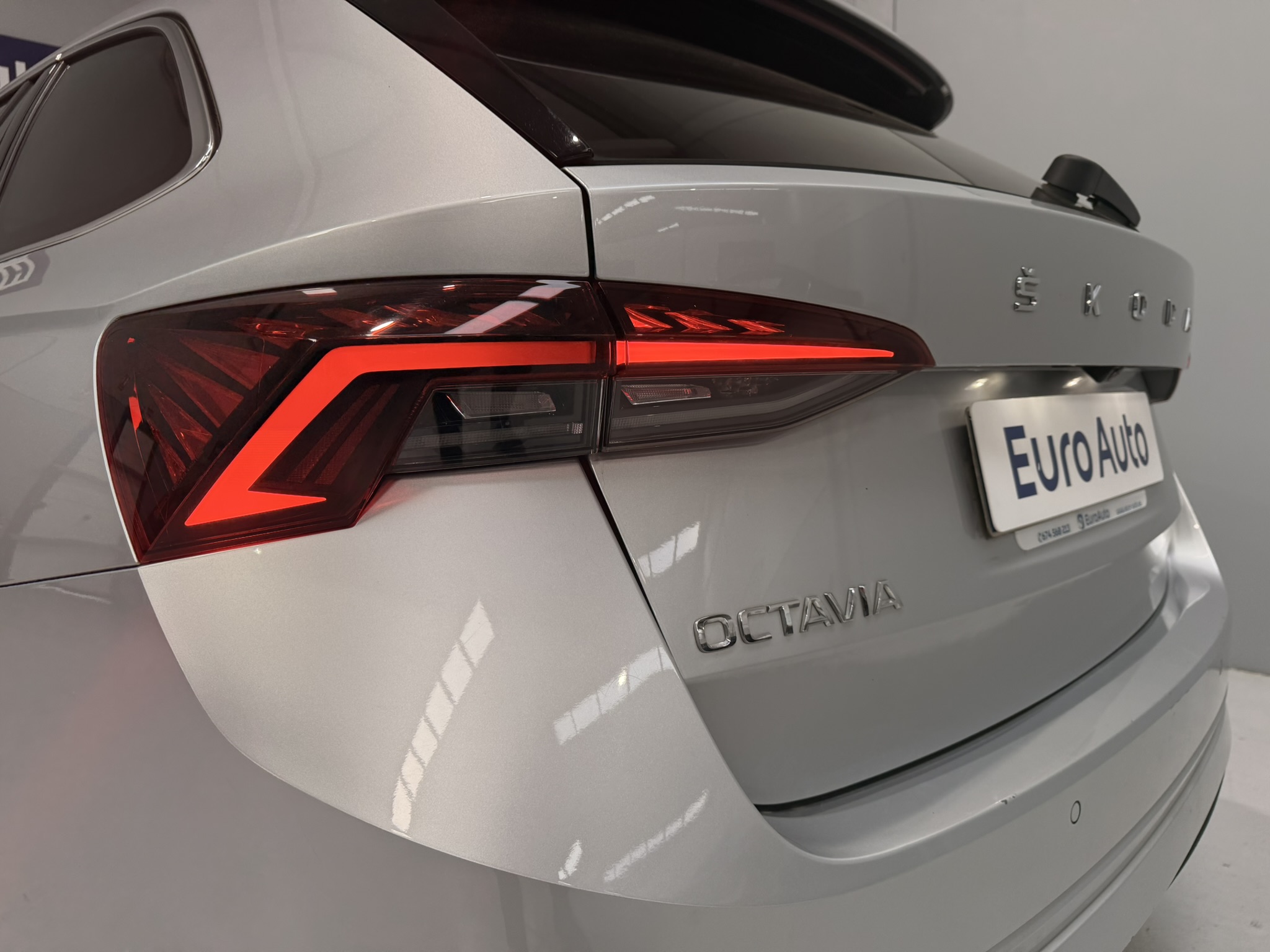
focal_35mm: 24
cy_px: 476
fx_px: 881
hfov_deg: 71.6
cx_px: 635
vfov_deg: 56.8
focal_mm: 6.76
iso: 125
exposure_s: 1/234
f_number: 1.78
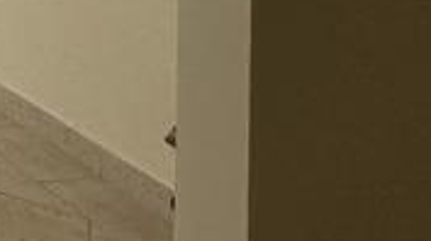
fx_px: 787
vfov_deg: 14.5
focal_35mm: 69
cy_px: -239
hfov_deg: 16.9
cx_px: -521
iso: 64
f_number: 2.2
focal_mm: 2.22
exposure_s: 1/99
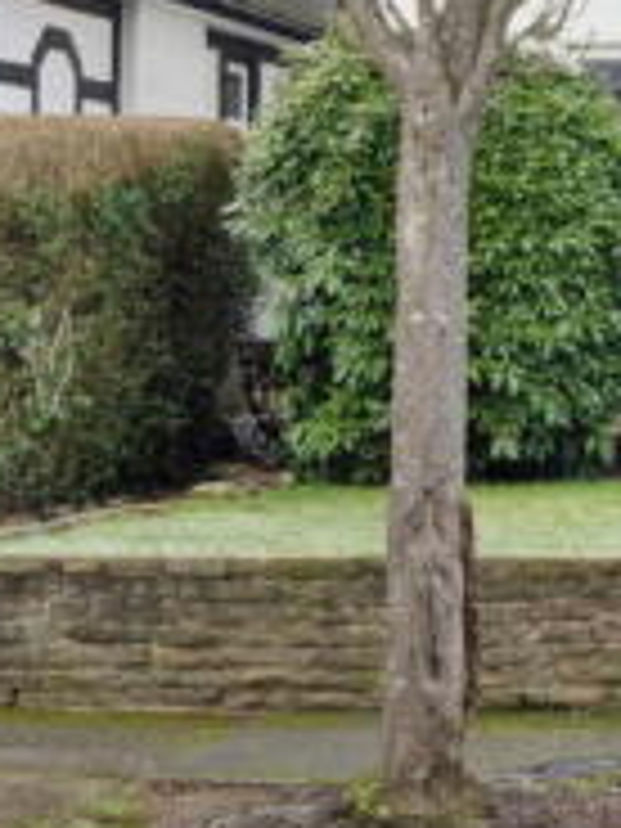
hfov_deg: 11.5
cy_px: 34
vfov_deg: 16.1
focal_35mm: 120
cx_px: 1091
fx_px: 2870
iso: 640
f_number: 10
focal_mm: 35
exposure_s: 1/100
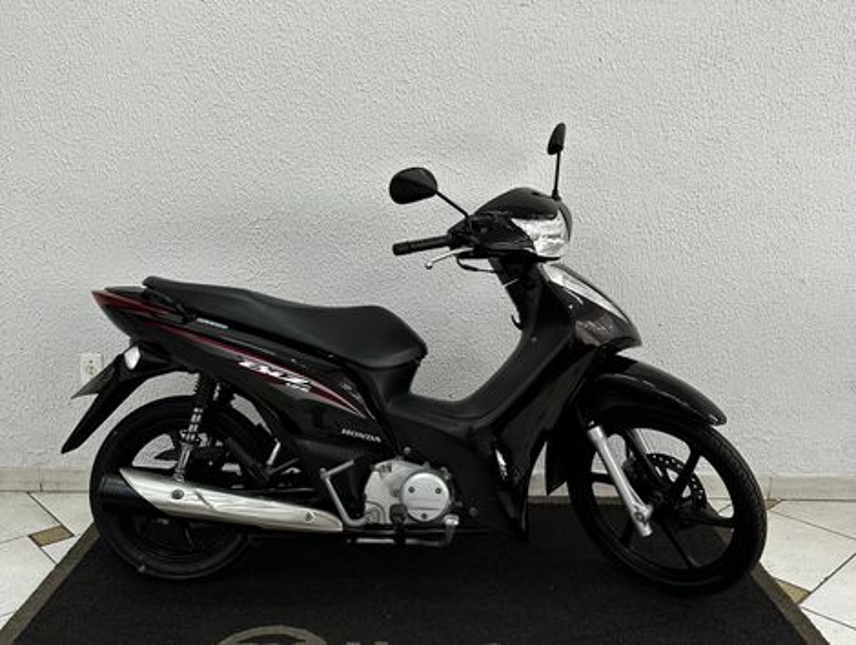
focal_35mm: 24
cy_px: 322
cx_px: 428
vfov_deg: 56.9
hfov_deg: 71.5
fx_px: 594
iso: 125
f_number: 1.78
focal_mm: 6.86
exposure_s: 1/60
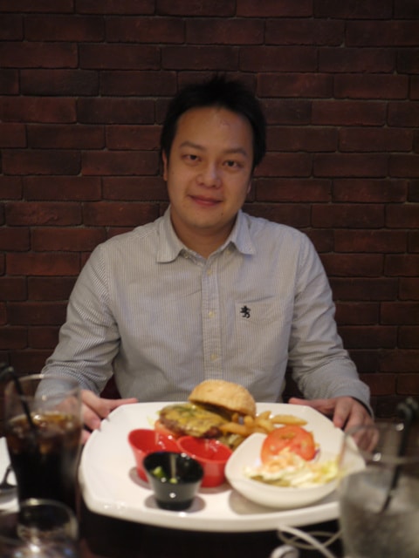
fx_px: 646
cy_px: 279
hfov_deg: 36.0
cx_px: 210
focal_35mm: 40
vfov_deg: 46.8
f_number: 1.7
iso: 400
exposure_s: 1/25
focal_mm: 20
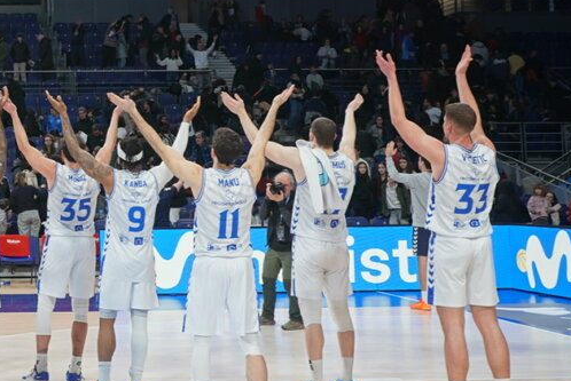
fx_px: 1163
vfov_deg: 18.5
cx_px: -40
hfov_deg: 25.7
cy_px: 72
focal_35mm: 73
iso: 160
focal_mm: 19
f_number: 4
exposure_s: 1/60
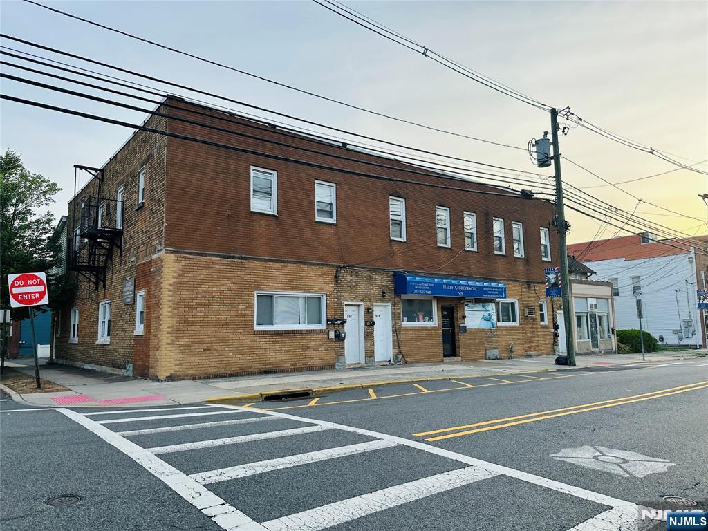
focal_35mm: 24
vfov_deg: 56.8
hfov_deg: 71.6
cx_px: 354
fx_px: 491
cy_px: 266
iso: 80
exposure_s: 1/1433
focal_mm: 6.86
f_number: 1.78
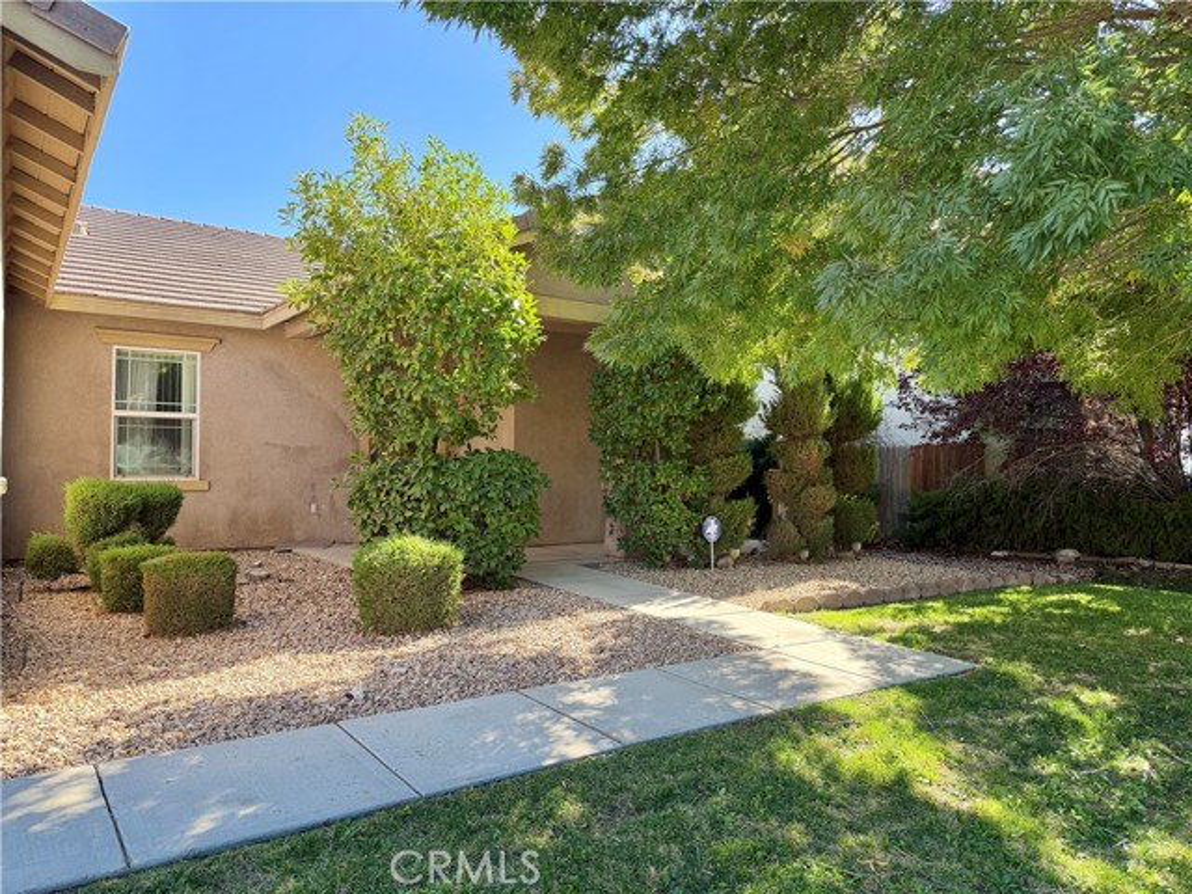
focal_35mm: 24
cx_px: 596
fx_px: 826
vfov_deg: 56.8
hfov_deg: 71.6
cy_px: 447
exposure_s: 1/593
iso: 100
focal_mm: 6.76
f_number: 1.78
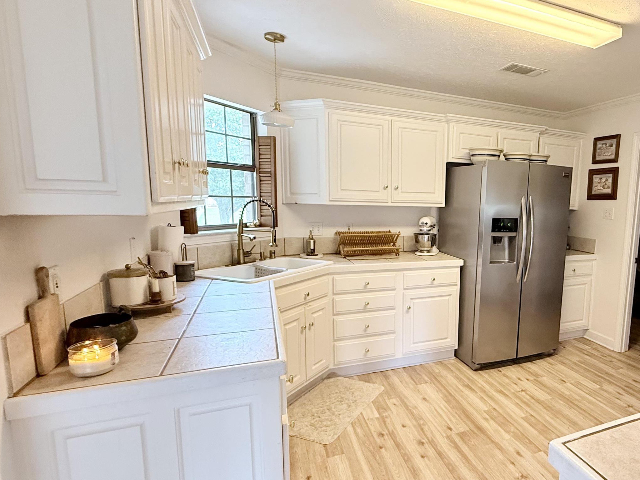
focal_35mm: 21
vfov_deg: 63.4
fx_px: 388
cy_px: 252
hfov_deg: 75.5
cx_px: 446
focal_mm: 2.22
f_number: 2.2
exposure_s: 1/120
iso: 320
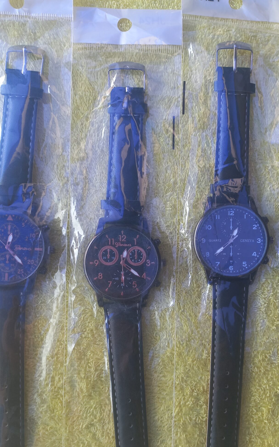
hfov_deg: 36.0
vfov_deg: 55.2
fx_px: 426
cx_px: 176
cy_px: 245
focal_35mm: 35
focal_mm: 4.6
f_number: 1.8
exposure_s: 1/50
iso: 25
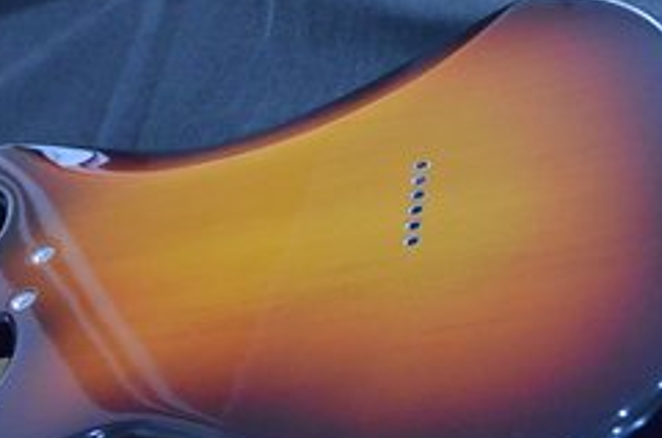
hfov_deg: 31.0
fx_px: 1193
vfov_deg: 20.8
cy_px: 291
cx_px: 312
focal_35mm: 65
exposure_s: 1/125
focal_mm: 26
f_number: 5.6
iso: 6400
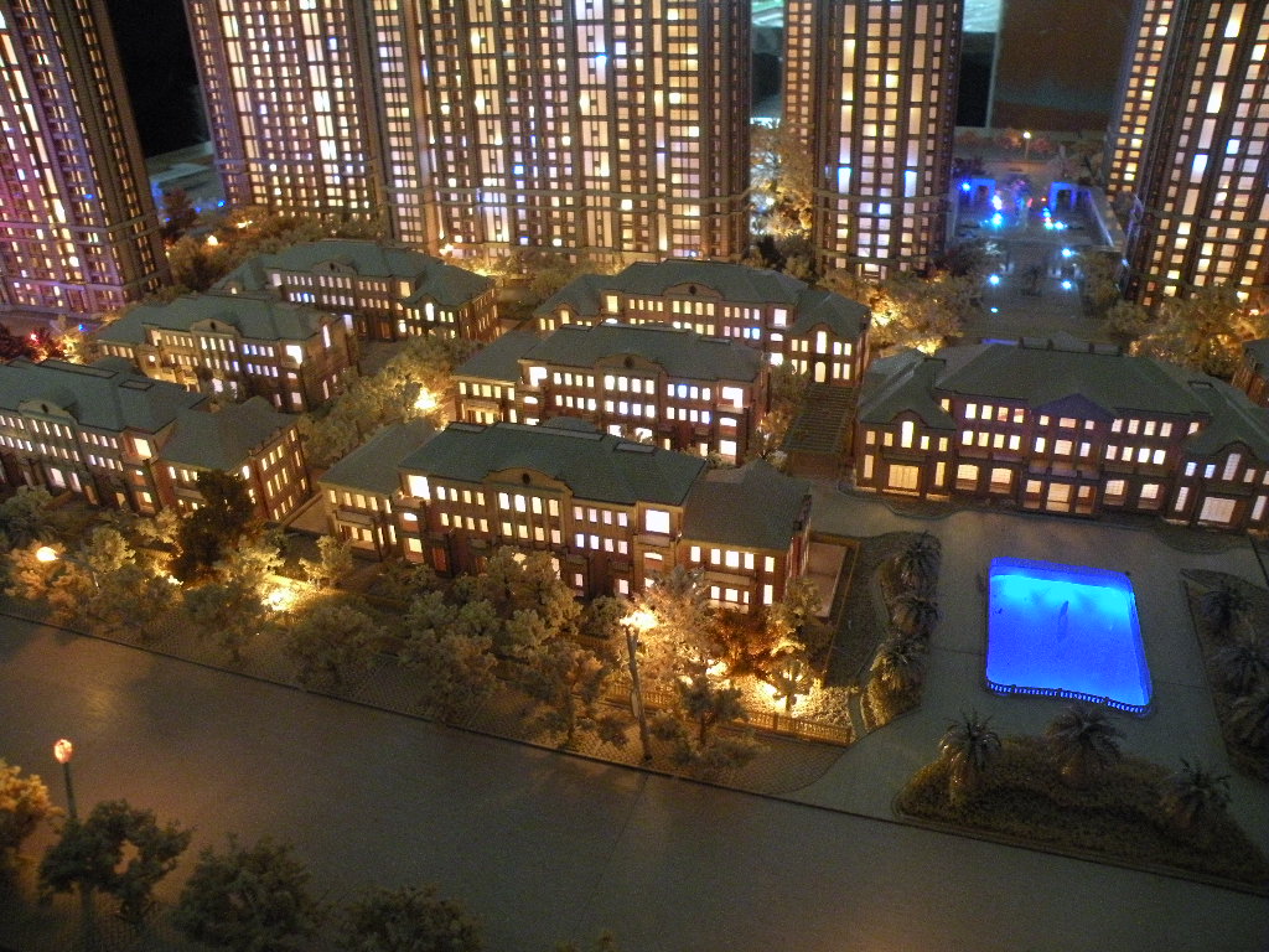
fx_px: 990
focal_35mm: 27
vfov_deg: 51.4
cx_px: 634
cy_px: 476
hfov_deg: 65.3
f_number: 2.8
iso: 400
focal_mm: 4.7
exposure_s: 1/37.3
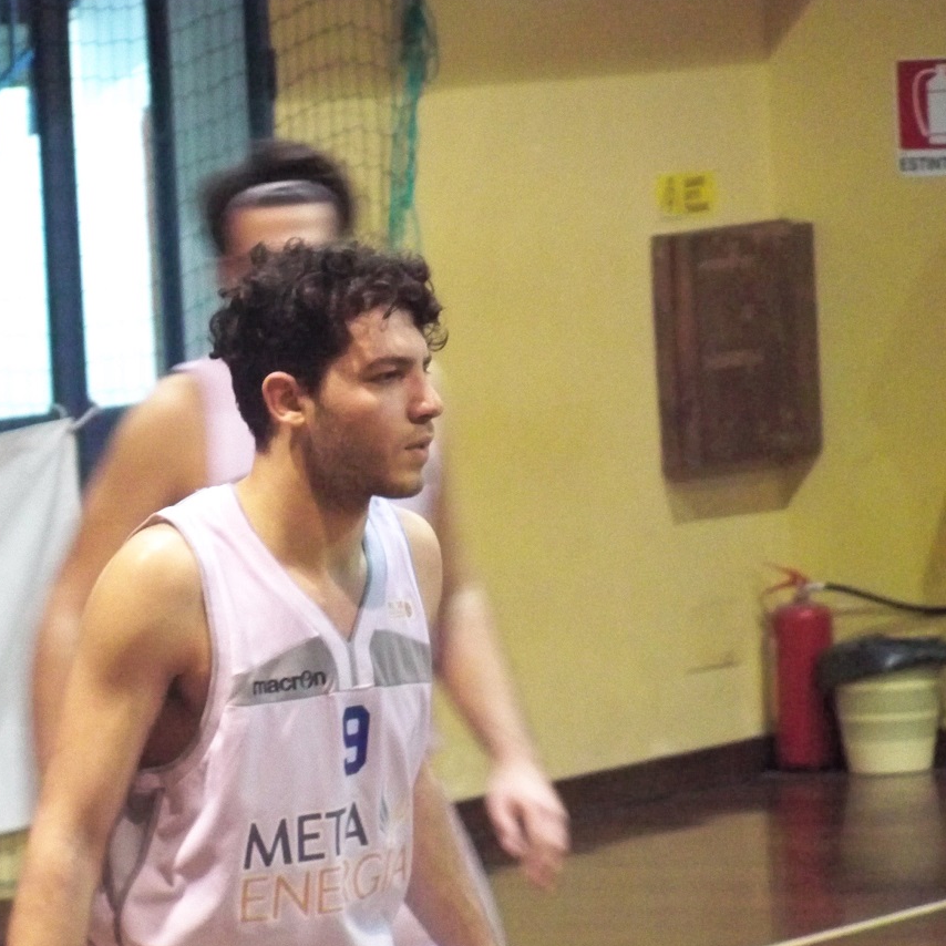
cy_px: 491
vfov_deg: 5.7
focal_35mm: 307
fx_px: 9492
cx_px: 318
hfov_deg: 5.7
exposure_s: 1/25
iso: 1600
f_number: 4.4
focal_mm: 43.8
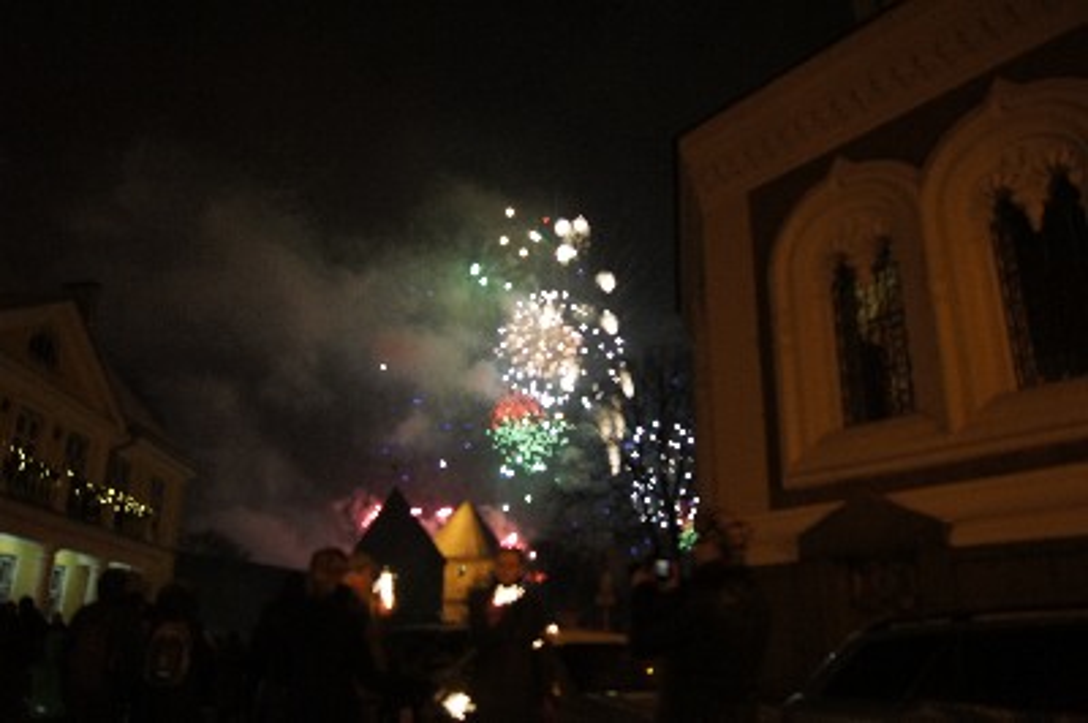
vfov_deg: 47.9
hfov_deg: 67.4
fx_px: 815
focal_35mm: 27
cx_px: 544
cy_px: 362
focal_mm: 18
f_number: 3.5
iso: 800
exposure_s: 1/25
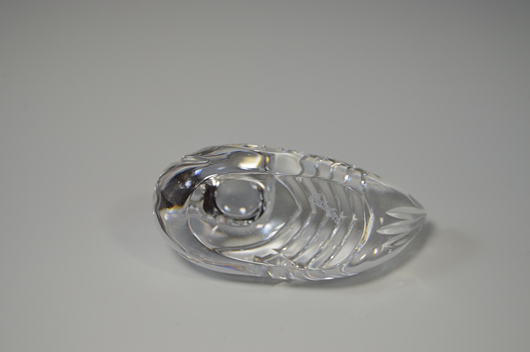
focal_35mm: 57
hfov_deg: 35.1
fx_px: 838
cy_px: 176
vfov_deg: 23.7
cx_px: 265
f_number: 5.6
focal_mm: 38
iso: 160
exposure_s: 1/125
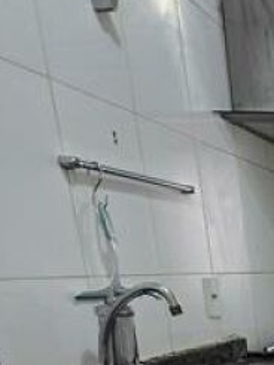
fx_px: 538
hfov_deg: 20.1
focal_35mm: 51
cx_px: 500
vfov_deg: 32.6
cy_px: 408
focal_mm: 1.7
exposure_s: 1/60
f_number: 2.2
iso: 160
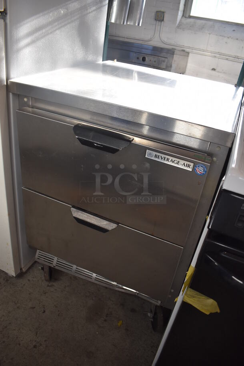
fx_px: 274
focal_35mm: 27
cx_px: 122
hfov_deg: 48.0
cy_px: 183
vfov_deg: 67.3
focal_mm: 18
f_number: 4
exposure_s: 1/250
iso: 400
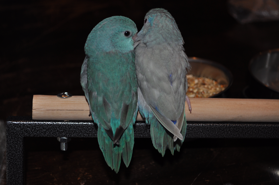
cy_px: 92
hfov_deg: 35.1
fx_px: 441
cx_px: 140
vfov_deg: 23.7
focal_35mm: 57
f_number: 5
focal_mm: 38
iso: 280
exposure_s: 1/60
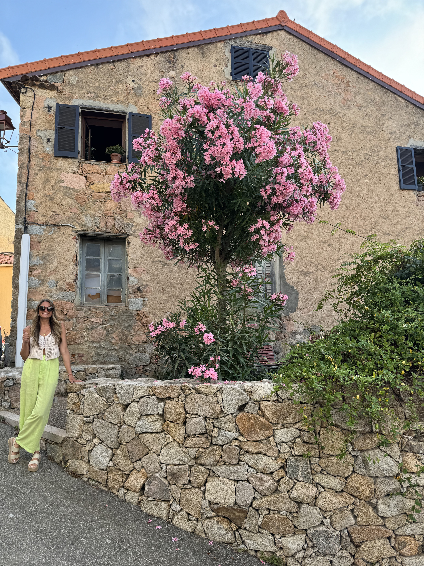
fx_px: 392
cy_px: 283
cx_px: 212
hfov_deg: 56.8
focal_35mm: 24
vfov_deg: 71.6
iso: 80
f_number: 1.78
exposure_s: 1/477
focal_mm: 6.76
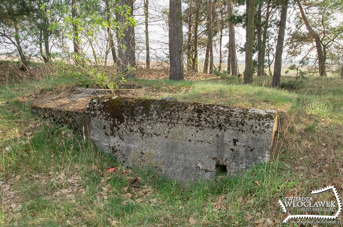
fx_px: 371
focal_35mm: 39
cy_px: 114
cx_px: 172
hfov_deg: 49.6
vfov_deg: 34.1
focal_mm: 26
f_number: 8
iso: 400
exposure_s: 1/80
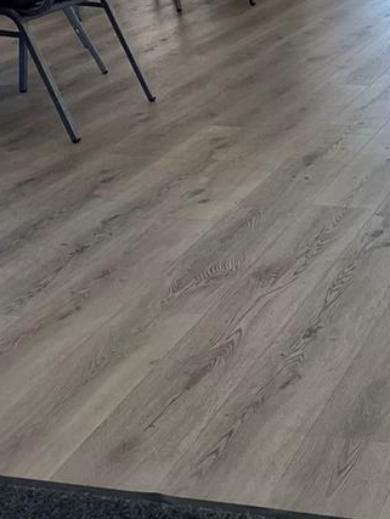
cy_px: 55
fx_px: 1095
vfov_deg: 25.8
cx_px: 531
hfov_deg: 18.5
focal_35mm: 73
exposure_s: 1/102
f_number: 1.6
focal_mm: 4.2
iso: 125
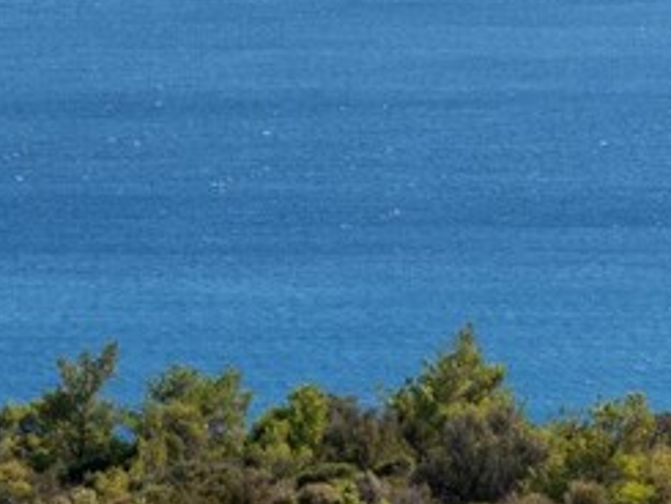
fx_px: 6633
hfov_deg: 5.8
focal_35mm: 342
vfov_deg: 4.3
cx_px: 296
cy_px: -288
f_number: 8
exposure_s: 1/400
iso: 100
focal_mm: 85
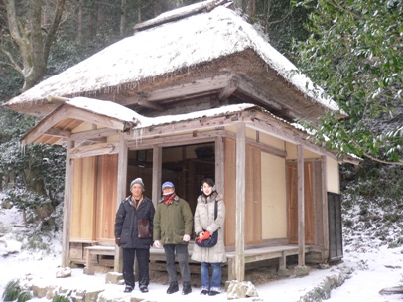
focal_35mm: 35
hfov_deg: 52.7
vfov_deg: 40.7
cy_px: 151
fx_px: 407
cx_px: 202
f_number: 2.8
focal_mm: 5.8
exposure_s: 1/80
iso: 80
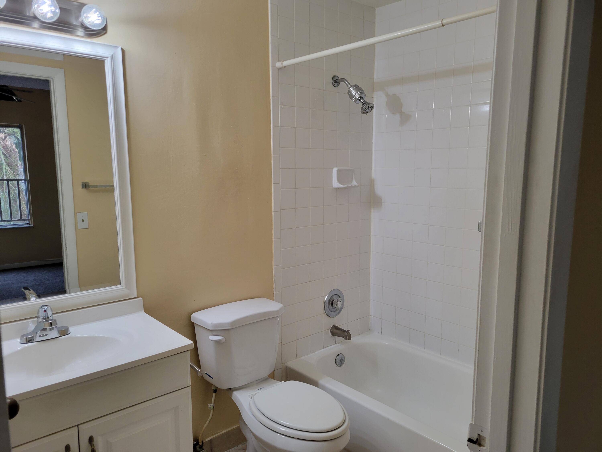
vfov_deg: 53.1
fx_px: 452
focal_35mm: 26
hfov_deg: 67.3
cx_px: 301
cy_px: 226
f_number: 1.8
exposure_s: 1/120
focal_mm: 5.4
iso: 125
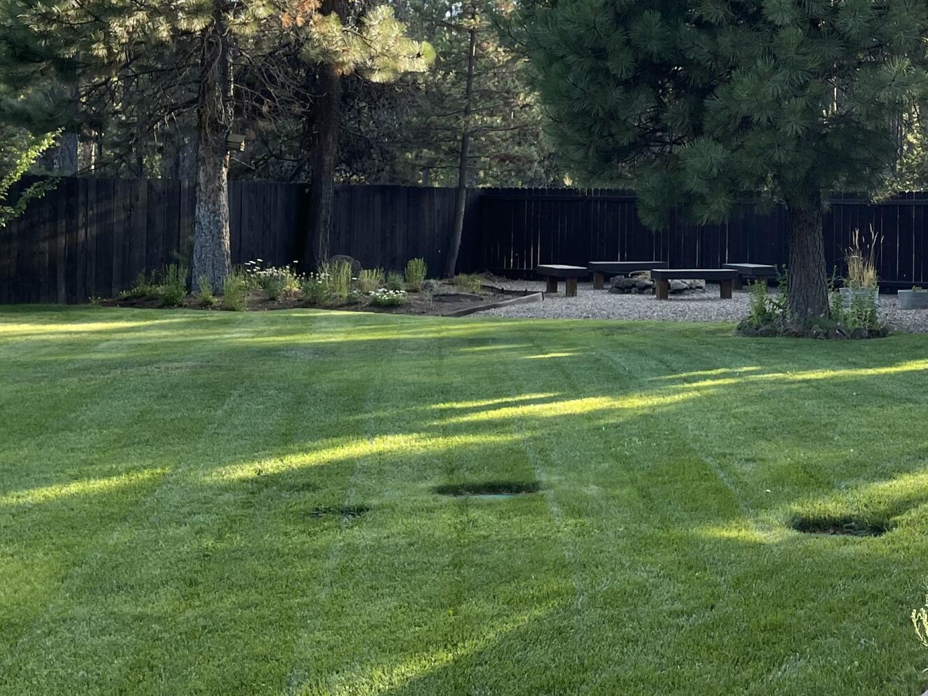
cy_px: 200
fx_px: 1582
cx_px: 861
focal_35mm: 59
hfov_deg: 31.0
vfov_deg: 24.6
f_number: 1.6
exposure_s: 1/213
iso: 32
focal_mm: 4.2
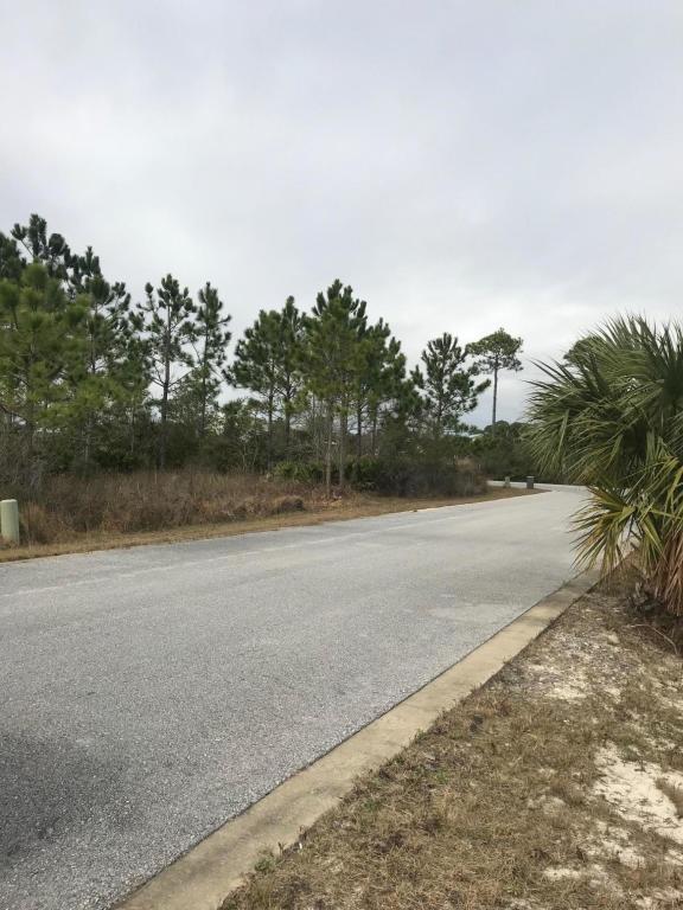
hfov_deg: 49.7
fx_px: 737
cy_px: 455
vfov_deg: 63.4
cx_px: 342
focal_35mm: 28
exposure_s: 1/3300
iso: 20
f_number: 1.8
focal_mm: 3.99
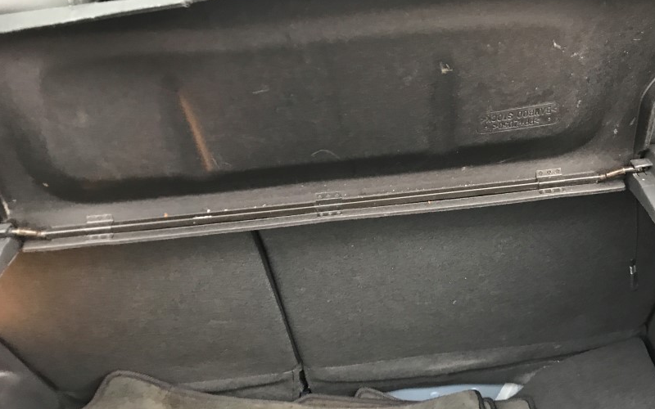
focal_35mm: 38
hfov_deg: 50.9
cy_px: 200
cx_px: 416
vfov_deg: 33.6
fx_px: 678
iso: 64
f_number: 1.8
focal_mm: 3.99
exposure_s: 1/15
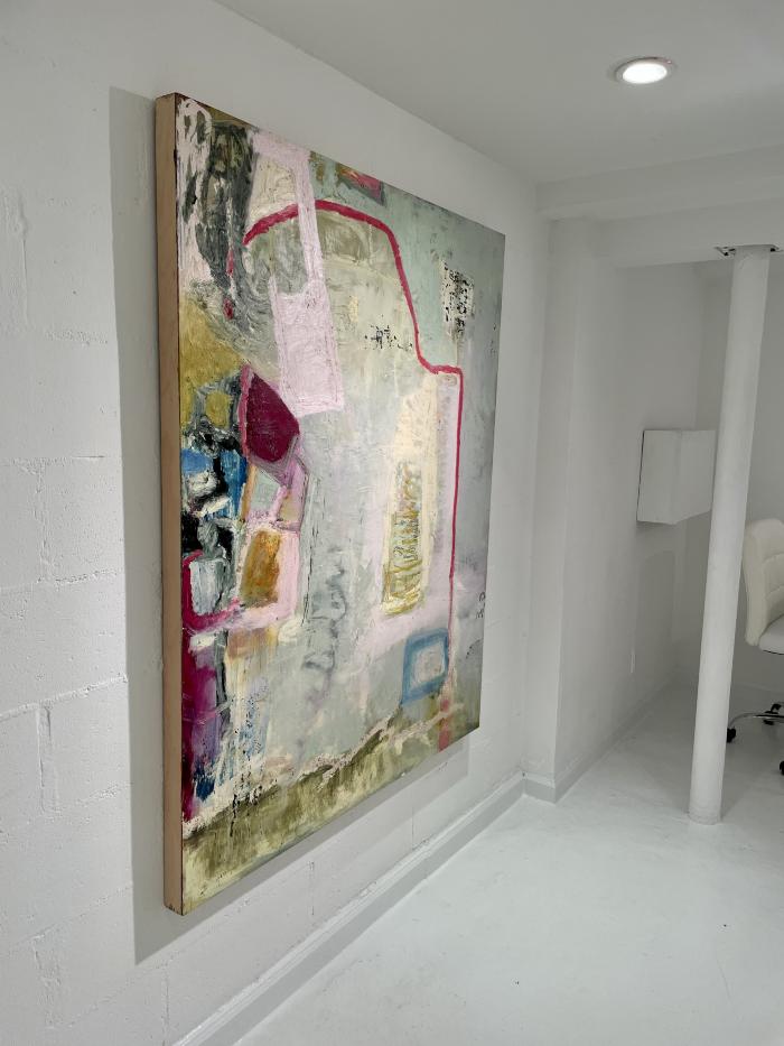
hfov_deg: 53.1
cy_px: 523
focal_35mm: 26
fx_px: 785
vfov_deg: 67.3
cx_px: 392
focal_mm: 4.2
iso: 64
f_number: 1.6
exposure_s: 1/120
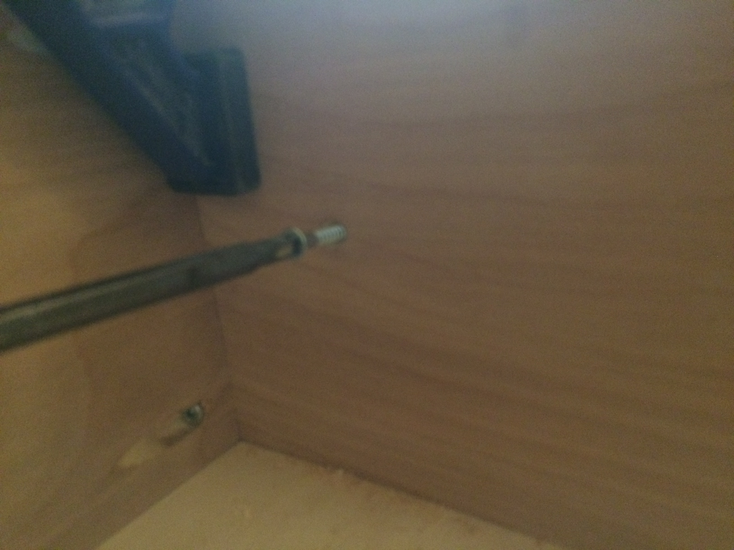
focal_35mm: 29
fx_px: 615
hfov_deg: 61.7
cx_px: 367
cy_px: 275
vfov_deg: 48.2
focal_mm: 4.15
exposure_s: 1/15
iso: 500
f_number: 2.2
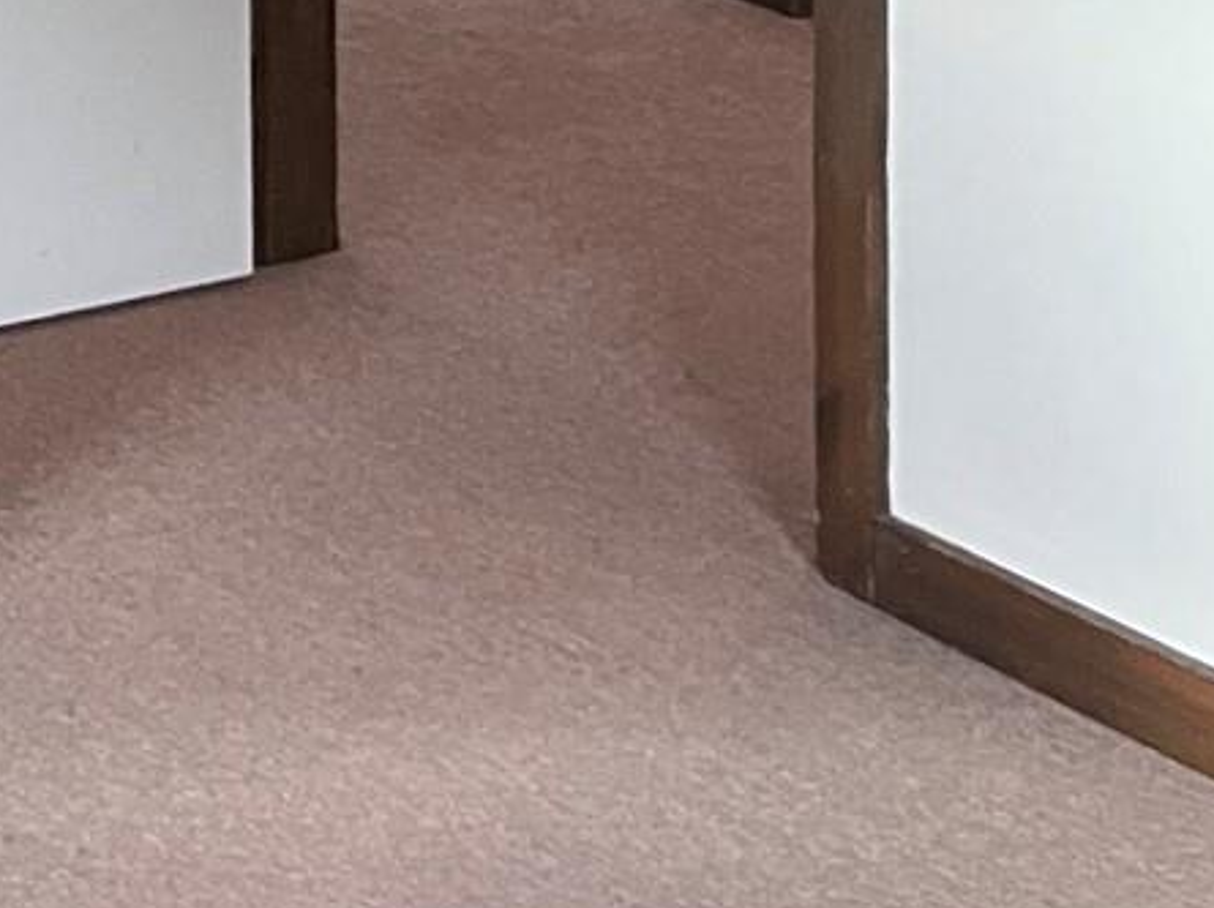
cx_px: -1241
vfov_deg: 10.4
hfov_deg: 13.2
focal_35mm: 129
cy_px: -973
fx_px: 4520
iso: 250
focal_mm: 3.99
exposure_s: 1/60
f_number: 1.8
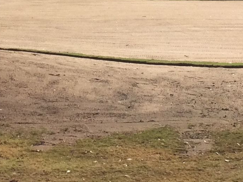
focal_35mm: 137
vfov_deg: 10.7
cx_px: -21
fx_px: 962
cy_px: 1
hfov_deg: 14.1
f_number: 2.2
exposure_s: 1/2933
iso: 32
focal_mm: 4.15
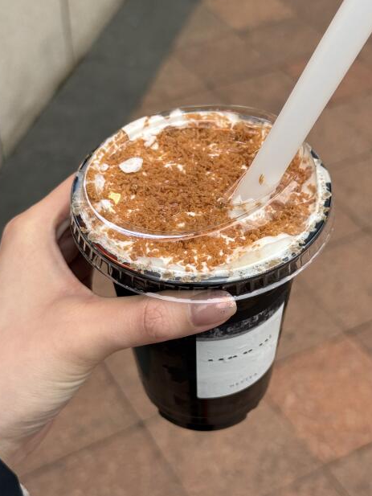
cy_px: 277
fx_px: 802
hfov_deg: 26.1
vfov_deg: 34.3
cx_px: 206
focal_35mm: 56
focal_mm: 6.76
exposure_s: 1/60
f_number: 1.78
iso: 100
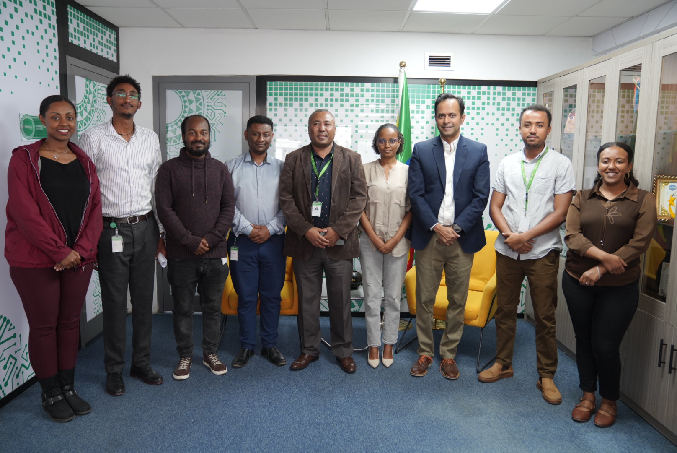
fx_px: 508
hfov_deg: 67.3
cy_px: 226
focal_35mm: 27
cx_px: 338
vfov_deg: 48.0
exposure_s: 1/100
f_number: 2.8
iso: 800
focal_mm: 27
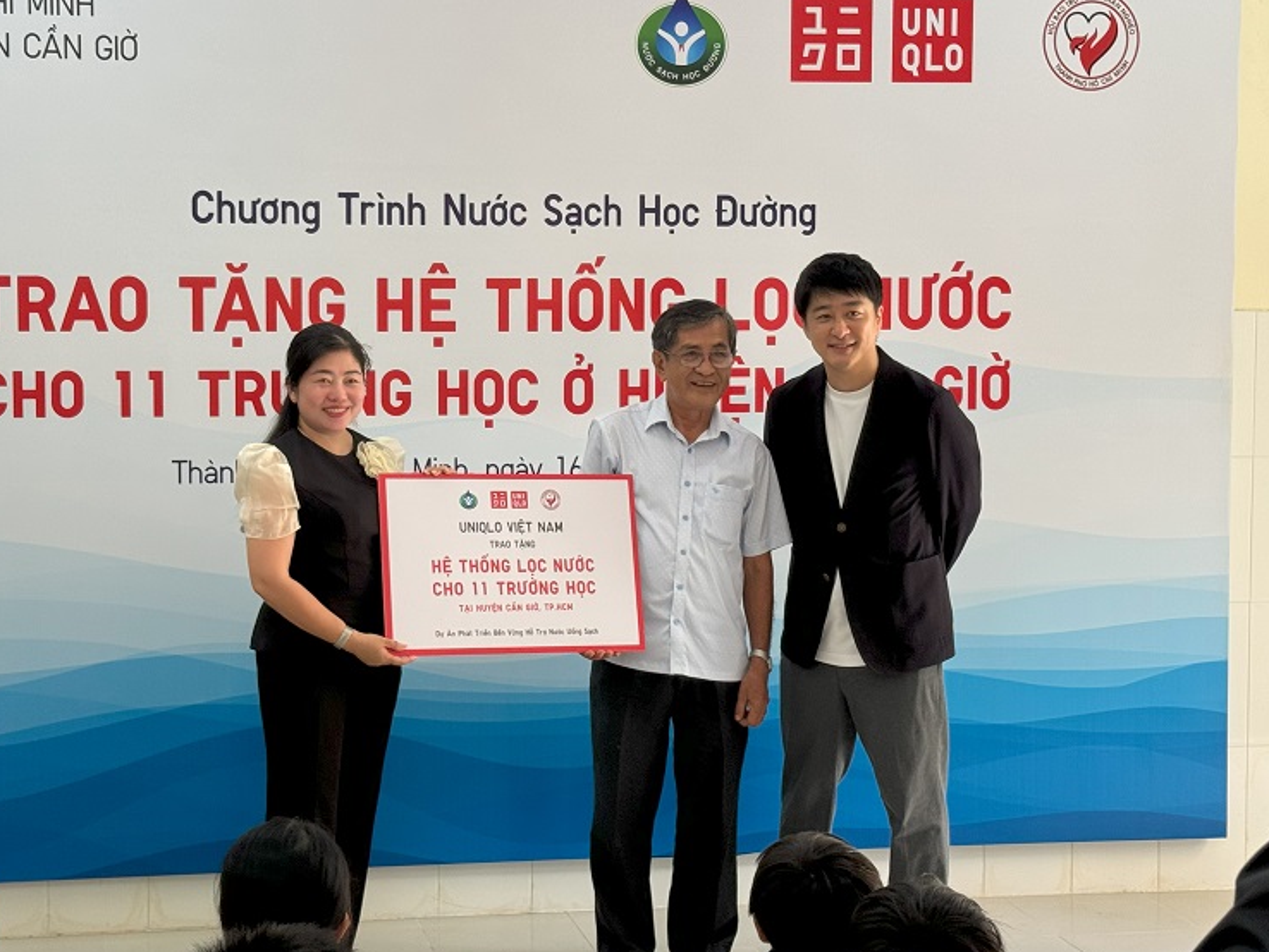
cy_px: 438
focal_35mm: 65
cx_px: 507
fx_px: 2384
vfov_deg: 22.6
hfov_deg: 29.7
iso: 100
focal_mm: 6.76
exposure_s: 1/60
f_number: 1.78
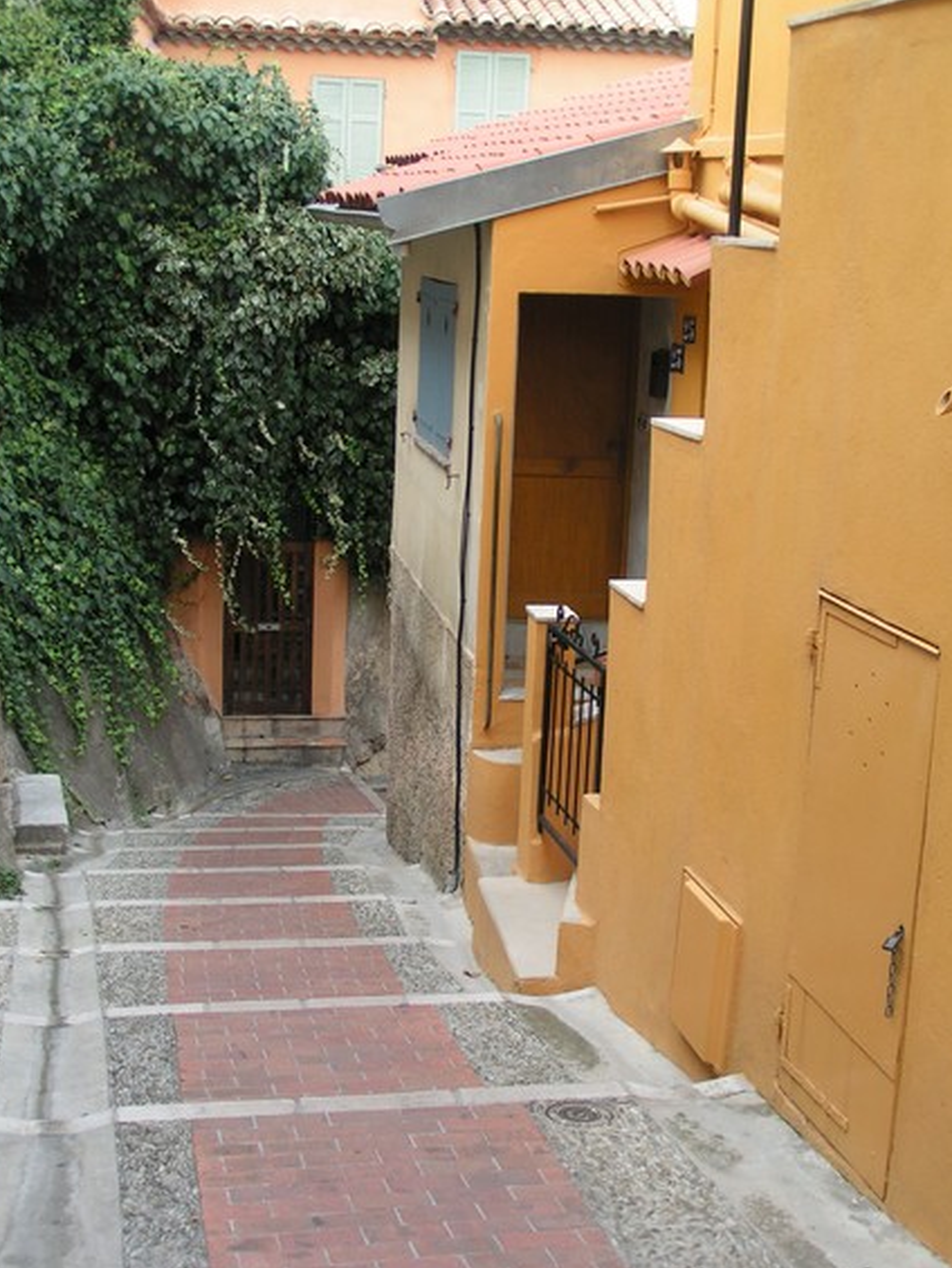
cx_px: 487
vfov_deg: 37.5
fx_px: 1869
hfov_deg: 28.6
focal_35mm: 51
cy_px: 600
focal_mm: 7.3
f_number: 4
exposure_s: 1/80
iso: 50
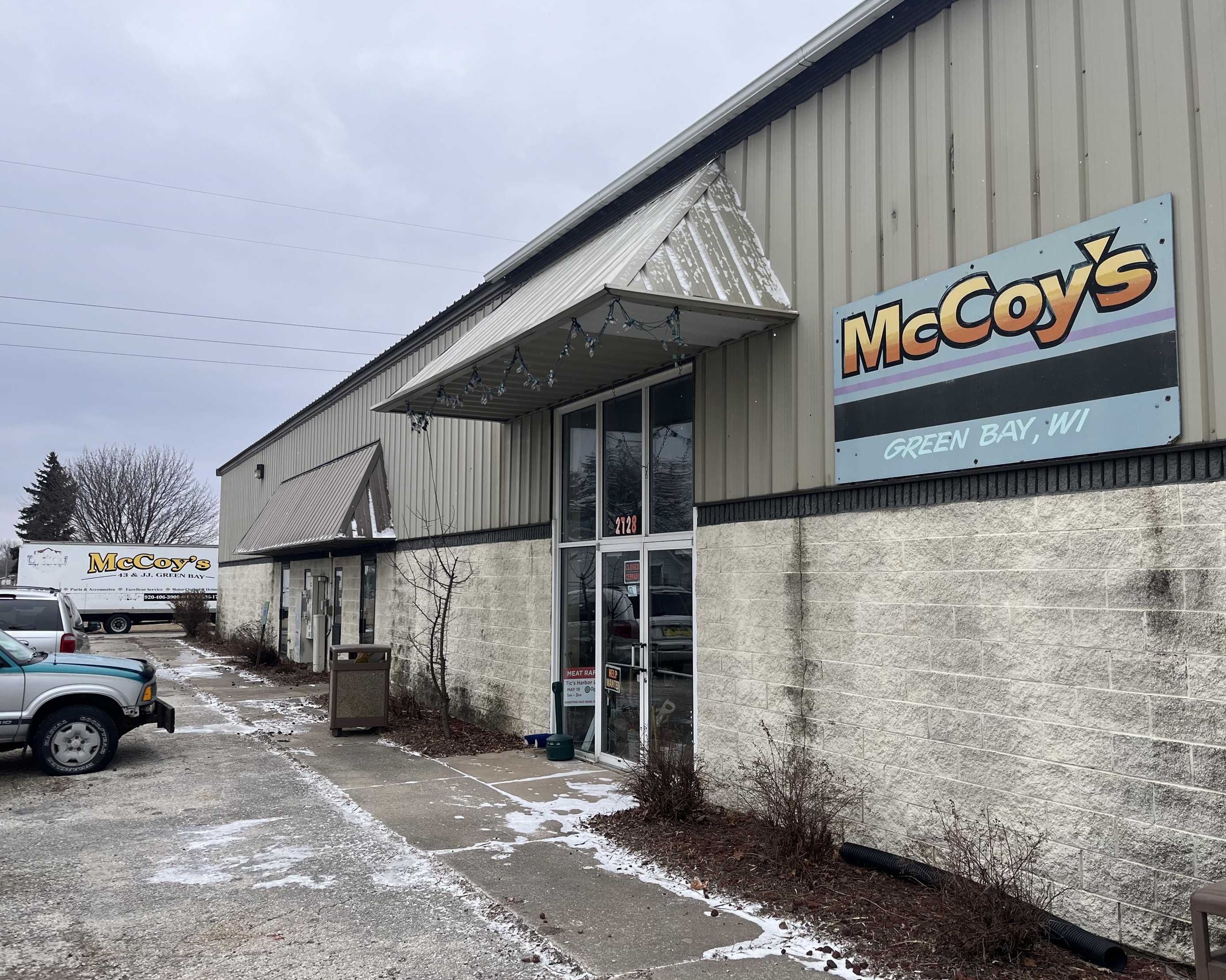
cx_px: 642
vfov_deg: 51.5
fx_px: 1016
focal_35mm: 28
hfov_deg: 62.2
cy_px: 484
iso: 50
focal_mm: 5.1
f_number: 1.6
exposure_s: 1/1266
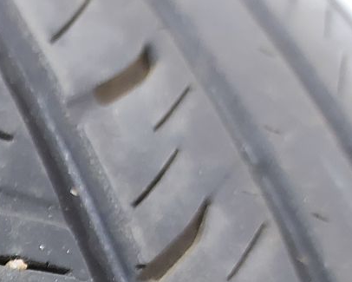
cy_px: 352
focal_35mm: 80
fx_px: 834
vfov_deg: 18.1
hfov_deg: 21.2
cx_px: -130
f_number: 1.8
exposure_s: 1/25
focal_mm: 5.23
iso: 250
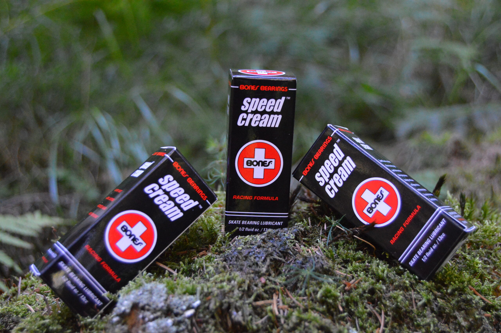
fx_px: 793
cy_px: 166
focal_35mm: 57
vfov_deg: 23.7
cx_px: 250
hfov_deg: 35.1
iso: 3200
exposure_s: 1/160
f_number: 4.8
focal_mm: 38
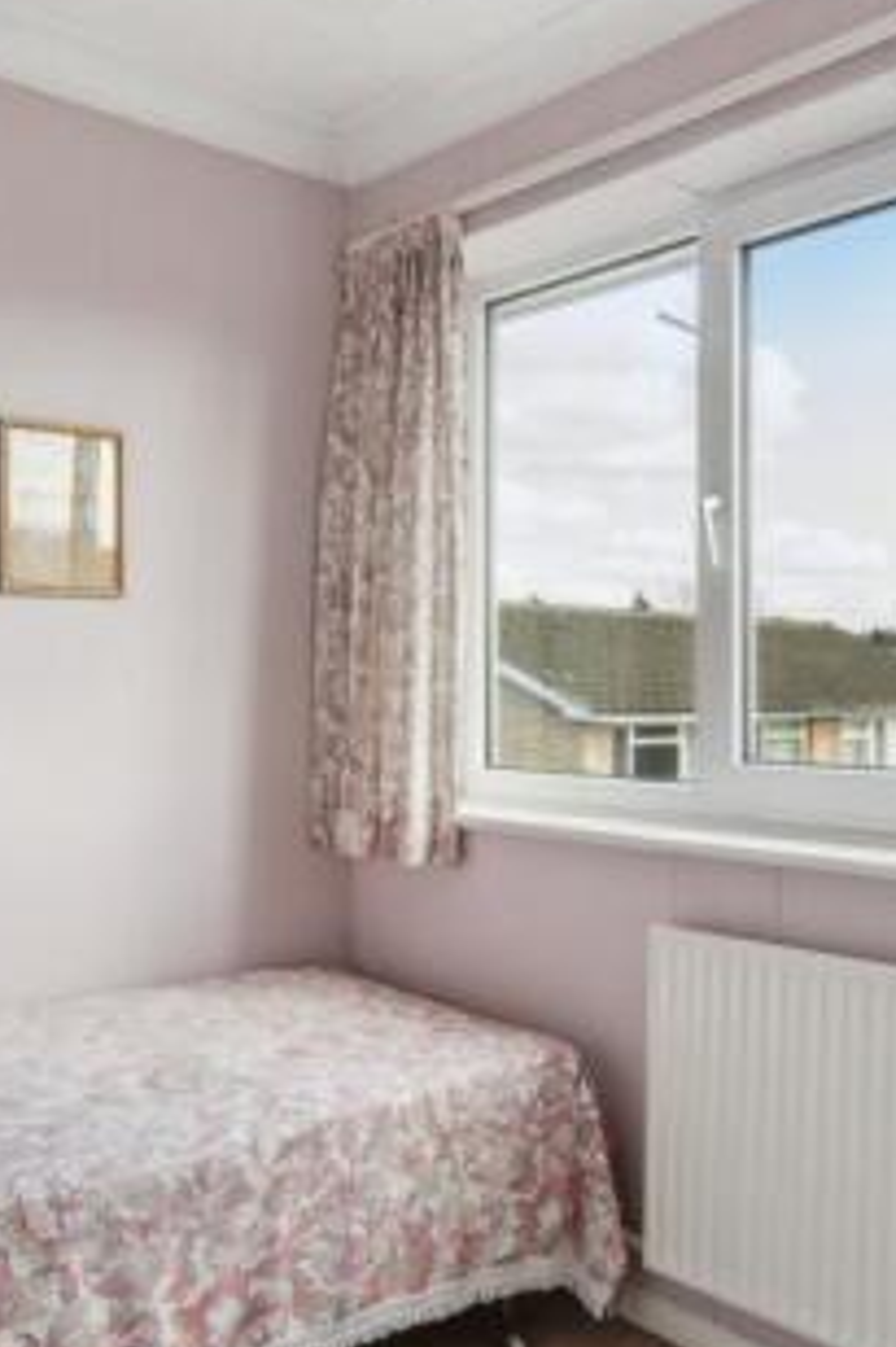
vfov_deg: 55.7
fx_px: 1271
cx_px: 673
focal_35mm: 34
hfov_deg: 37.9
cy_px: 750
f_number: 11
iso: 640
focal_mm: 16
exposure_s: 1/20
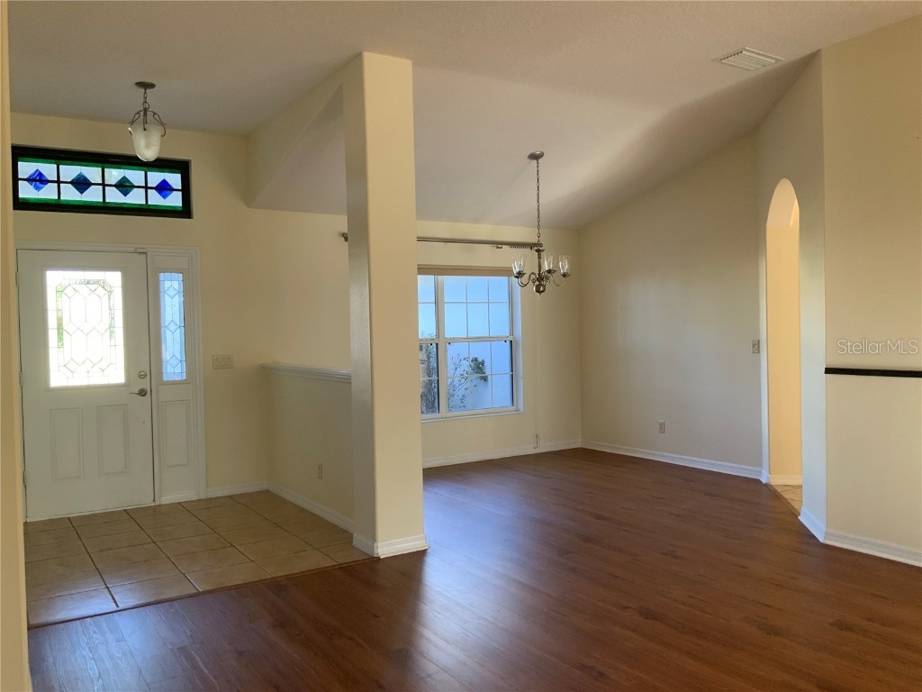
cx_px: 461
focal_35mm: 29
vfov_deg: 48.2
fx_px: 772
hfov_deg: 61.7
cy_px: 346
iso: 80
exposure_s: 1/60
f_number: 1.8
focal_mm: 3
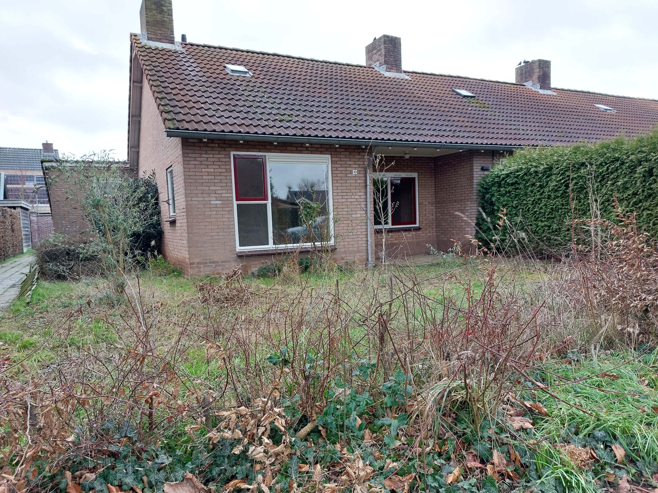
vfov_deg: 54.9
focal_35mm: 25
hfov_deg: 69.4
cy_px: 246
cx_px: 329
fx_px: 475
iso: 25
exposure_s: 1/50
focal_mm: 5.2
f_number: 1.8
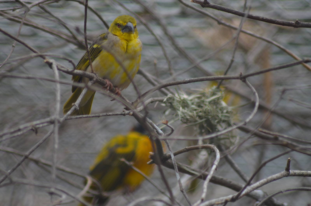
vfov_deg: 3.0
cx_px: 156
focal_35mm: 450
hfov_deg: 4.6
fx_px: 3880
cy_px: 103
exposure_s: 1/1000
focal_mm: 300
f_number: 5.6
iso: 560
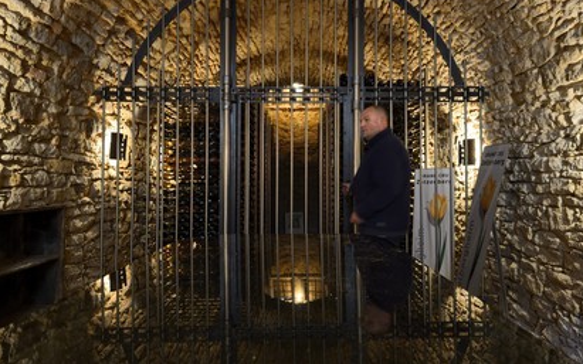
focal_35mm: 25
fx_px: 397
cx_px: 295
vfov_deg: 49.3
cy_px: 171
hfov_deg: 72.5
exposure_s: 1/4
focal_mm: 24
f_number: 5.6
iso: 1600
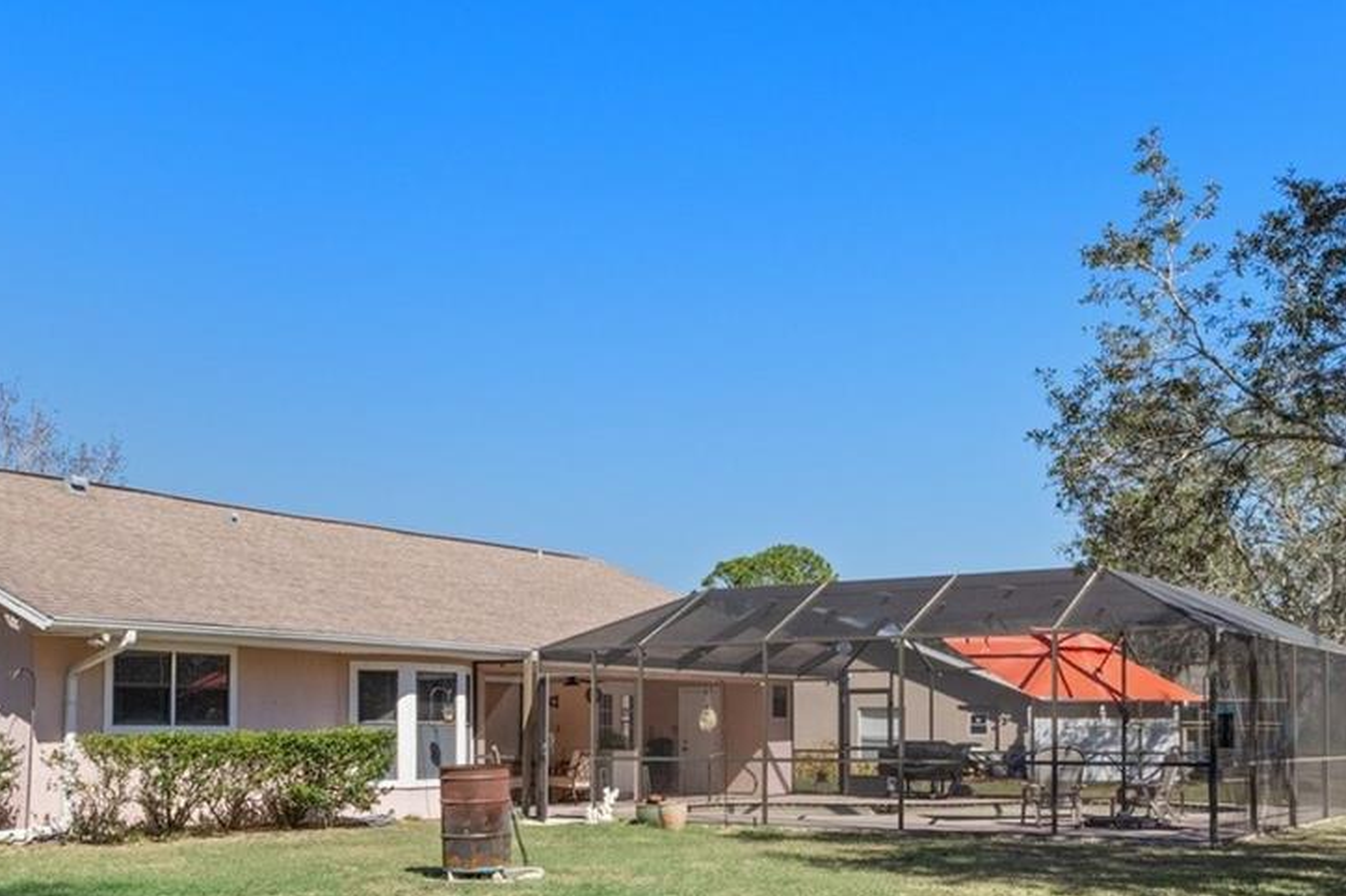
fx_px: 1611
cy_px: 705
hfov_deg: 45.3
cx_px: 604
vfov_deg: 30.4
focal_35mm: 43
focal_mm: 13
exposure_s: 1/400
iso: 320
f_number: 8
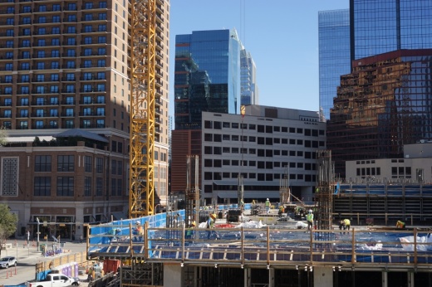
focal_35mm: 50
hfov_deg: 39.6
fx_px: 600
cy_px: 144
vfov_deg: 27.0
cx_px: 216
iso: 100
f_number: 6.3
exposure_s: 1/250
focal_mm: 50
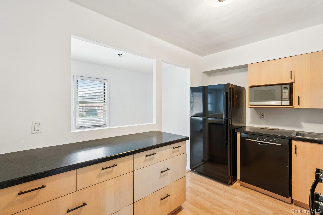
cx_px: 162
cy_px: 108
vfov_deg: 73.7
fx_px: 144
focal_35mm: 16
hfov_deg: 96.7
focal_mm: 16
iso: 400
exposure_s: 1/3.33
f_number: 8
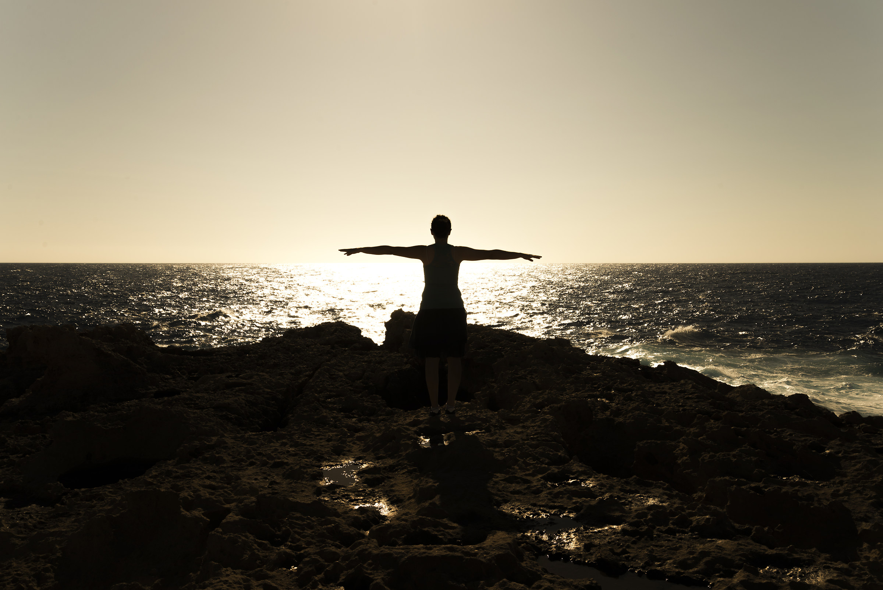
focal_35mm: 34
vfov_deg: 38.9
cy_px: 295
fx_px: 834
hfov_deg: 55.8
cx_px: 442
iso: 100
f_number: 14
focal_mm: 34
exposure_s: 1/250
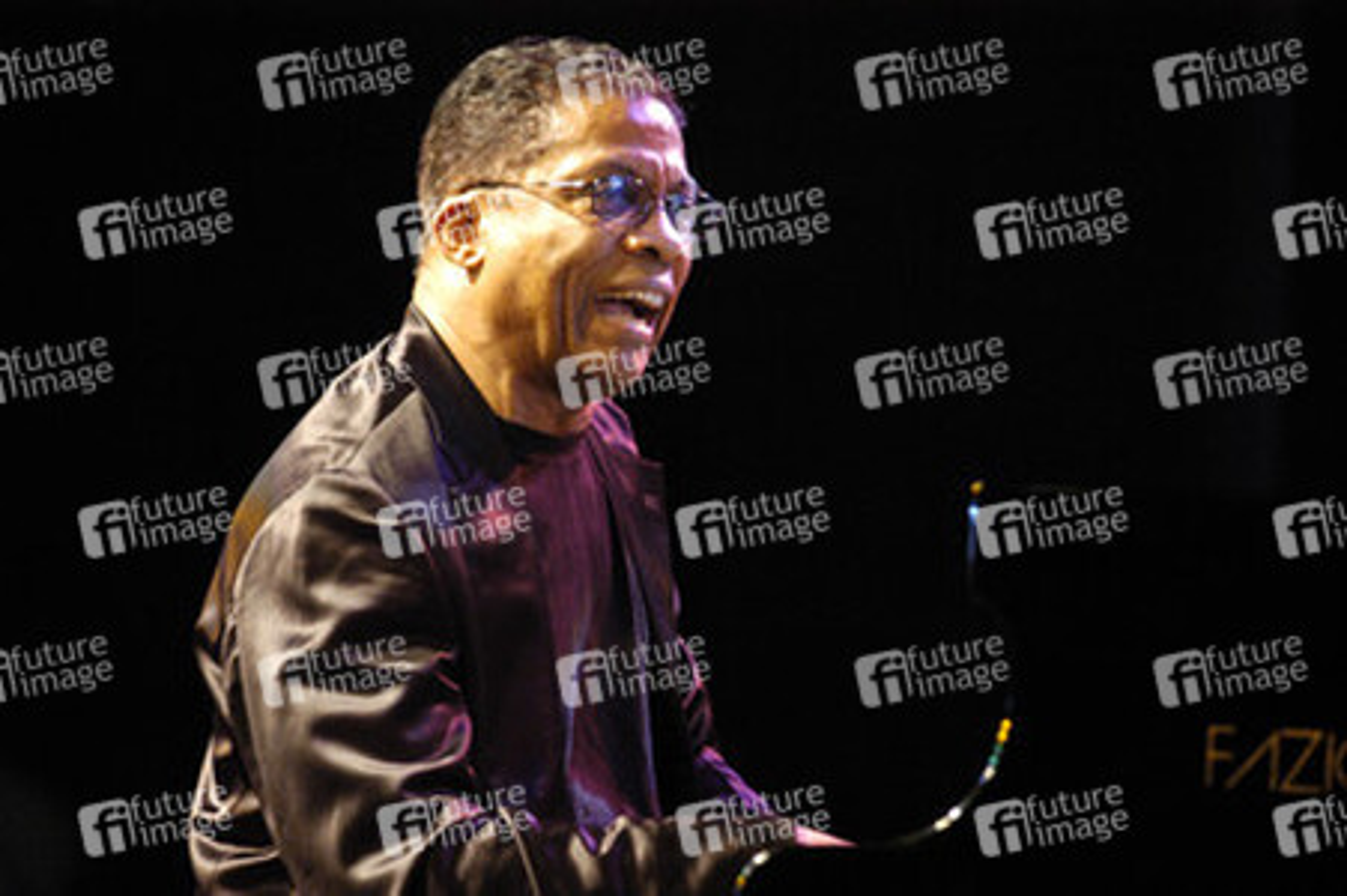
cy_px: 448
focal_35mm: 248
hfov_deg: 8.3
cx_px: 674
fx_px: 9254
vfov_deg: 5.5
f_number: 2.8
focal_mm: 165
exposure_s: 1/60
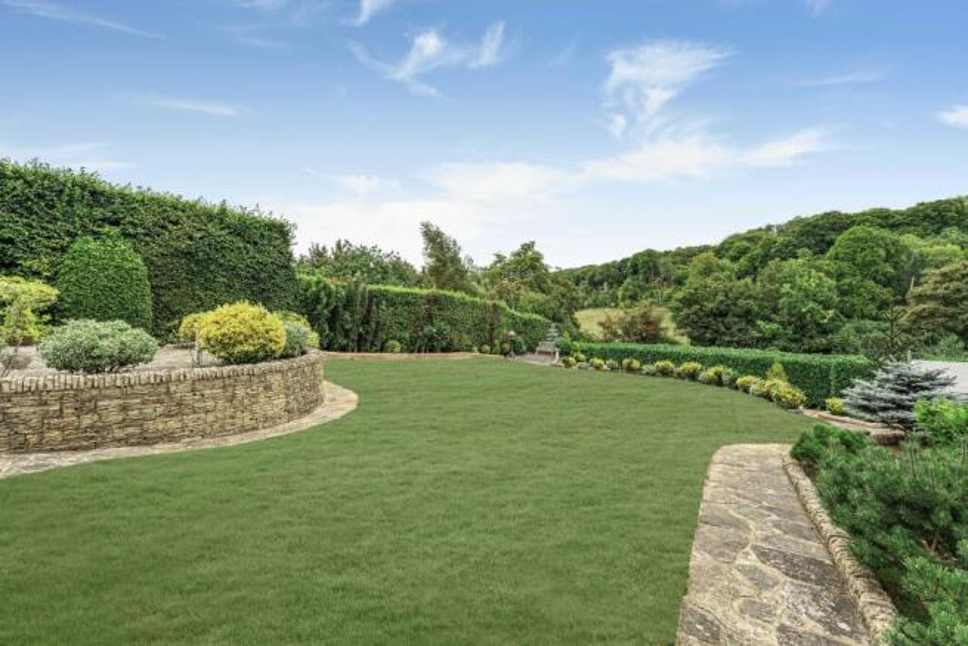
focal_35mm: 16
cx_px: 484
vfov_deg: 73.8
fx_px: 430
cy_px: 323
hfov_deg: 96.7
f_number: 8
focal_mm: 16
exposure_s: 1/200
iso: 400
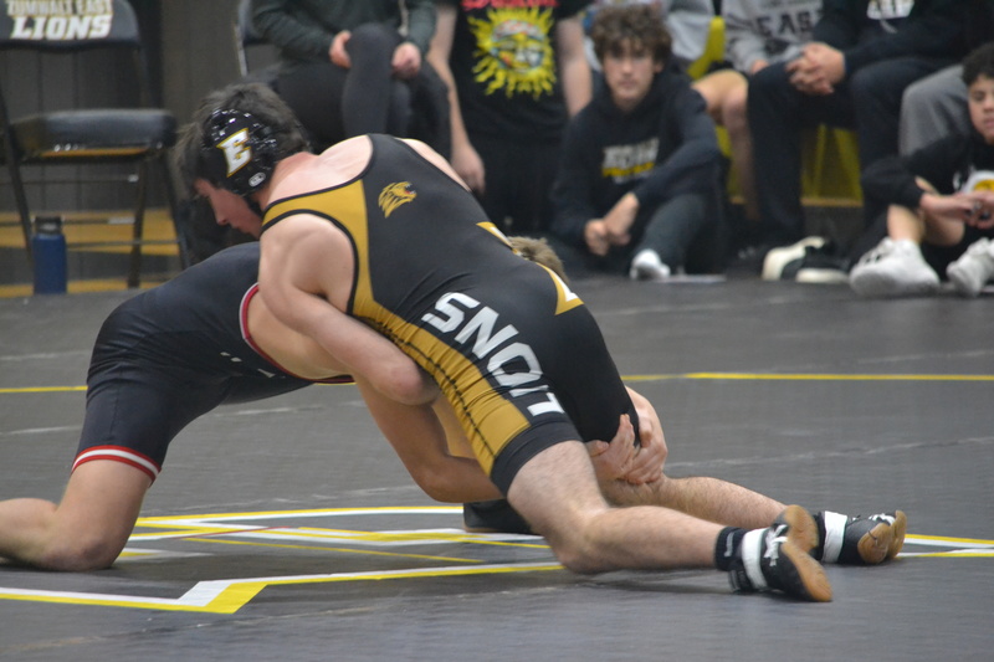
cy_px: 331
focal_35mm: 330
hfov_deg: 6.2
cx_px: 497
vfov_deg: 4.2
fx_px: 9109
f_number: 5.3
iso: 3200
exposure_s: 1/100
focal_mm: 220
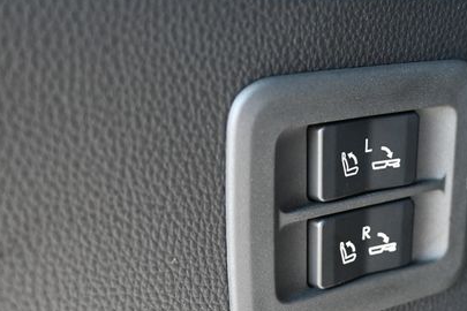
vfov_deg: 27.0
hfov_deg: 39.1
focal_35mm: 50
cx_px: 326
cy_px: 202
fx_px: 646
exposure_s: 1/125
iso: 2800
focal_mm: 21
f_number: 4
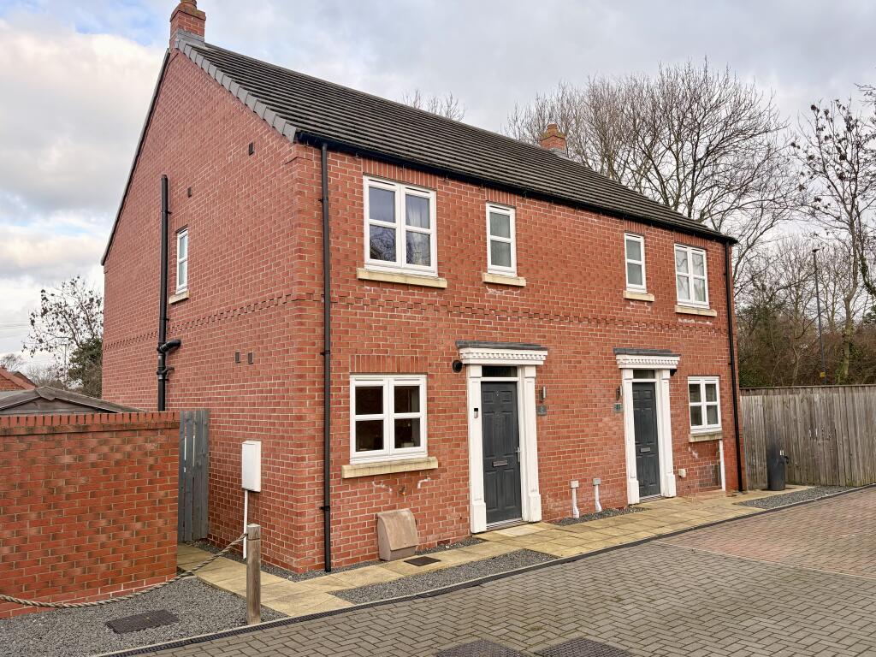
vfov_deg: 53.1
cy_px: 328
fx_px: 658
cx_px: 438
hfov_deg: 67.3
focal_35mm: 26
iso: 64
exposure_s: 1/1001
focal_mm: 5.96
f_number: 1.6
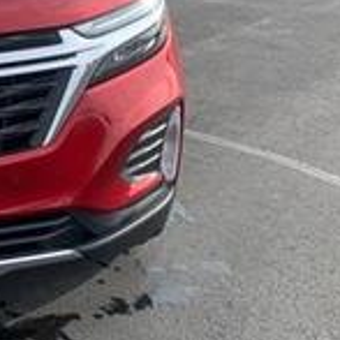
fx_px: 878
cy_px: 53
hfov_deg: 20.5
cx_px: -65
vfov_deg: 21.6
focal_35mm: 79
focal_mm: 4.25
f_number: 1.8
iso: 25
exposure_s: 1/1992
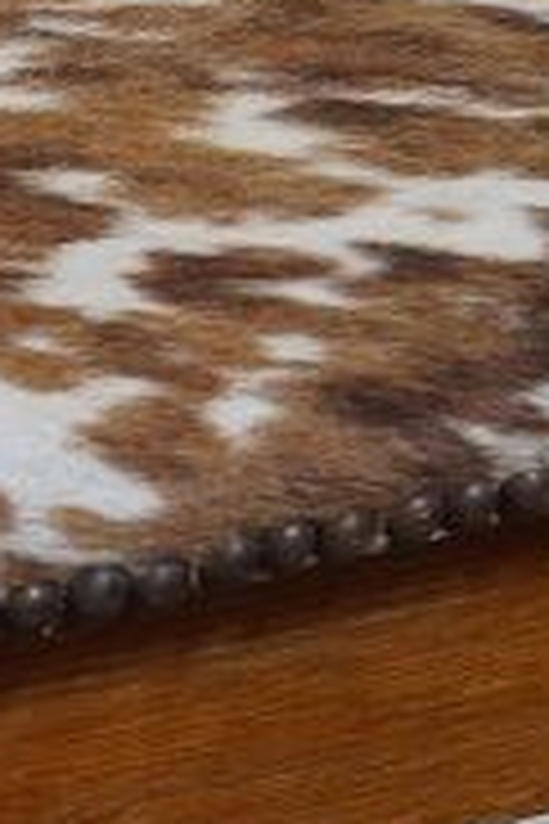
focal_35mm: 209
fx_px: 4781
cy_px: 921
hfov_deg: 6.5
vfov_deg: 9.7
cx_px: -83
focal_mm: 26
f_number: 4
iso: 400
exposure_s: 1/60
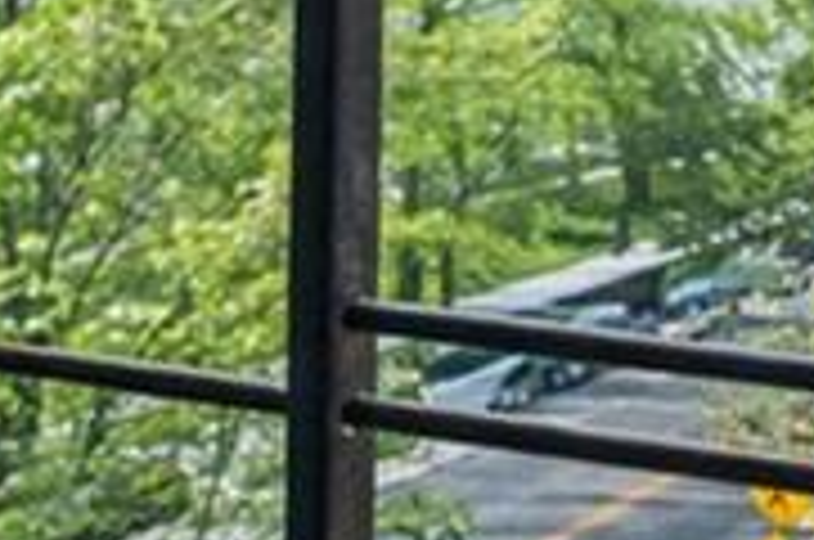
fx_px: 1919
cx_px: 1097
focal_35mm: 85
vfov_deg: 15.0
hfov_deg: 21.4
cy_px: -238
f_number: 9
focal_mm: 10
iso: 1250
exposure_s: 1/80
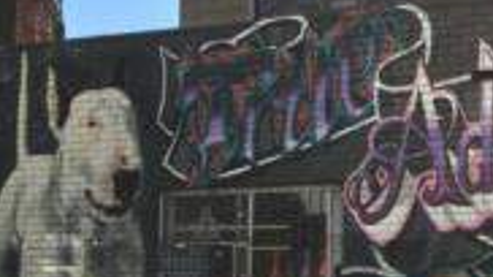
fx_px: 1136
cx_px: 412
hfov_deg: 24.0
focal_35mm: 87
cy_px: 262
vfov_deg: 13.7
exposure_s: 1/1326
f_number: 2.2
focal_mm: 4.15
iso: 25
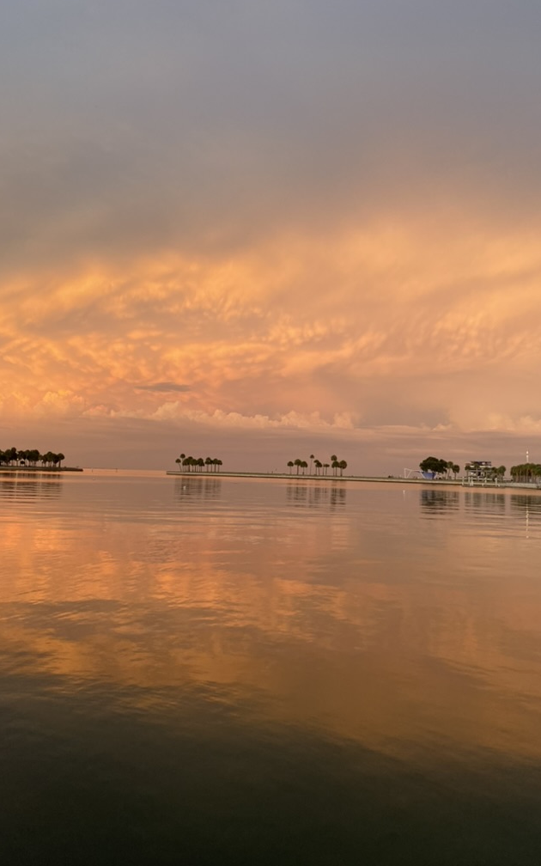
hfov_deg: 44.4
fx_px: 661
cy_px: 432
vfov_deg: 66.5
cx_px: 313
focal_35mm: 28
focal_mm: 4.25
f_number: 1.8
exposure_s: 1/118
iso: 125
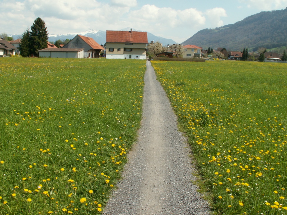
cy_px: 108
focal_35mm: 35
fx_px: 290
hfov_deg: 52.6
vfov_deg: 40.7
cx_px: 144
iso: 50
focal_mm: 5.86
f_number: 8
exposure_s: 1/125
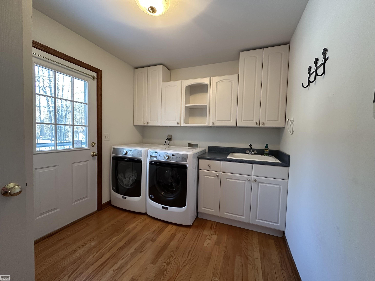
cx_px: 188
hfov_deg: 102.1
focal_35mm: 14
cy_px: 140
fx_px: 152
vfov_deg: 85.7
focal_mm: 2.22
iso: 400
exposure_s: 1/60
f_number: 2.2
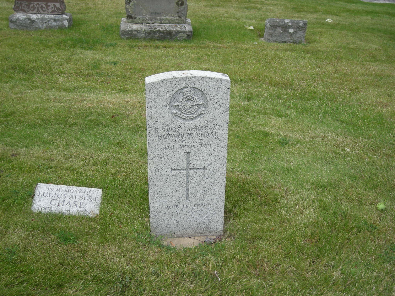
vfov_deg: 29.7
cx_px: 198
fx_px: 559
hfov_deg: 38.9
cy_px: 148
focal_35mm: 49
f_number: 3.2
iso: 50
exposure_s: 1/273
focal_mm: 7.9
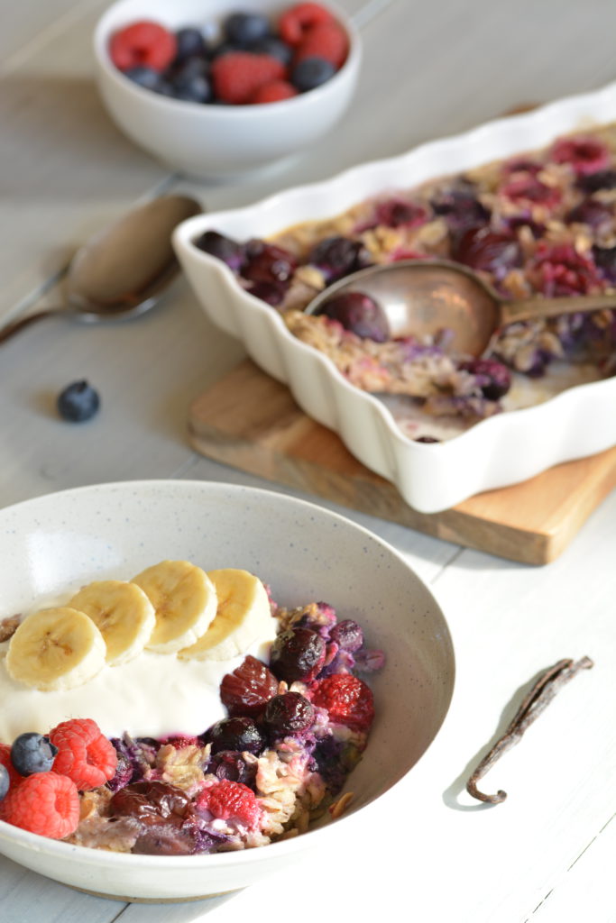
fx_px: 4041
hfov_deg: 8.7
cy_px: 462
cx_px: 308
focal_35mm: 158
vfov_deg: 13.0
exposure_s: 1/30
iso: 200
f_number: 8
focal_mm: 105
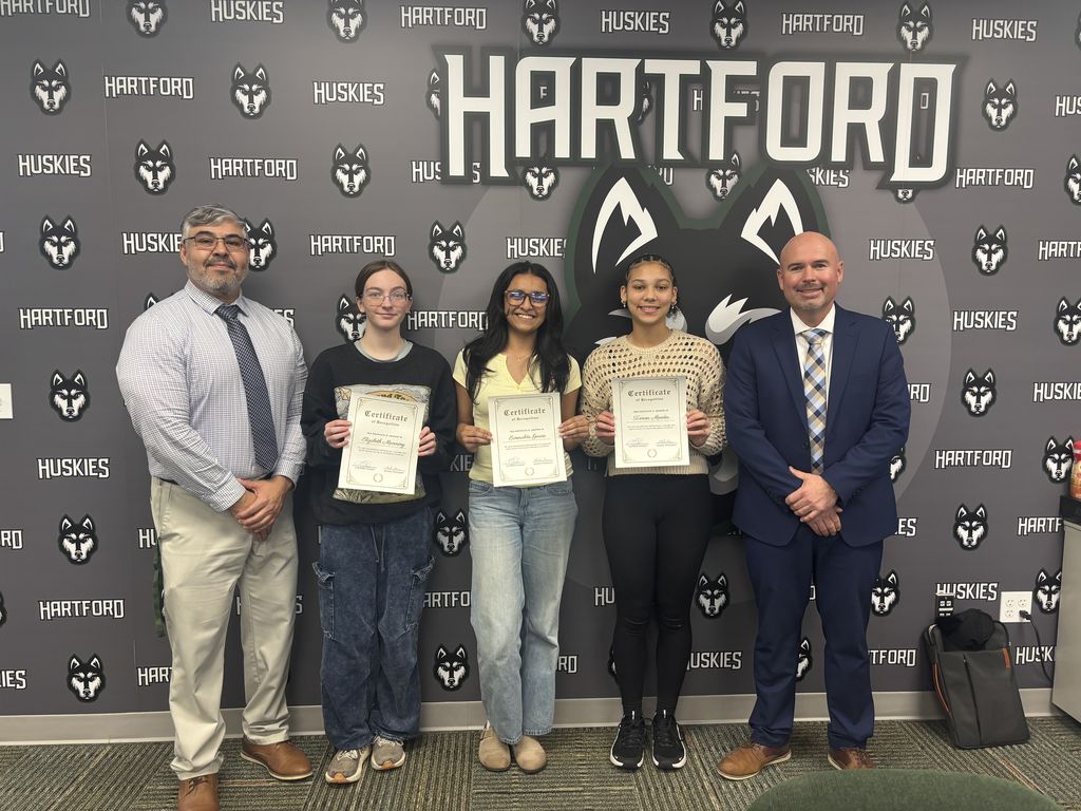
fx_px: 812
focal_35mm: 26
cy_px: 406
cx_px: 540
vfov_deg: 53.1
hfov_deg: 67.3
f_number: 1.6
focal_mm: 5.96
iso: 100
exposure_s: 1/60
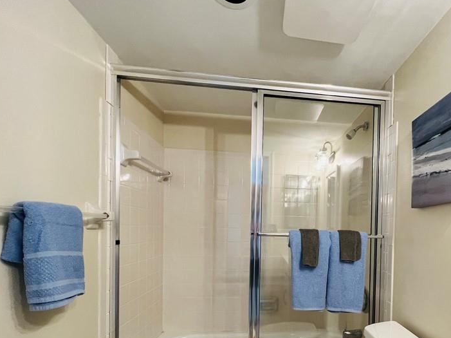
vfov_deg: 66.2
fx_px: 247
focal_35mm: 19
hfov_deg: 81.8
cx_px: 300
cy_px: 233
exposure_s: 1/120
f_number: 1.8
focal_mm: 1.57
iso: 200
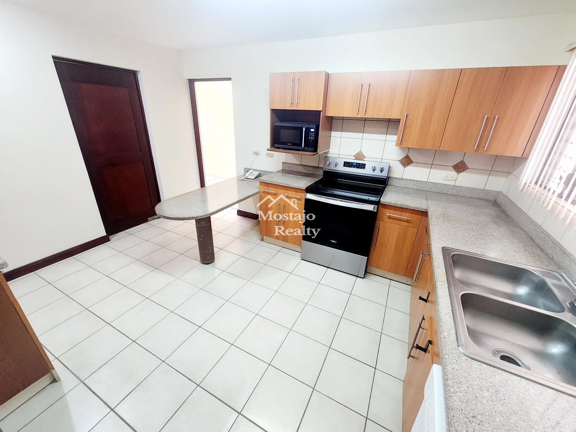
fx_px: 216
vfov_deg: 89.9
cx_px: 288
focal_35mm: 13
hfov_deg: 106.2
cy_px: 216
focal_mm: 2.2
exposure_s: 1/40
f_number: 2.2
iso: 320
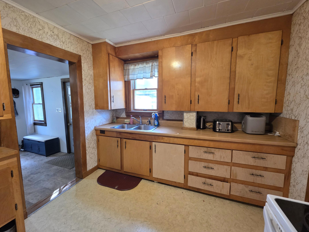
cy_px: 115
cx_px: 148
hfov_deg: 102.0
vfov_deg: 85.7
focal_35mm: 14
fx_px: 125
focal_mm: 2.2
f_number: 1.9
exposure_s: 1/60.2
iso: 320
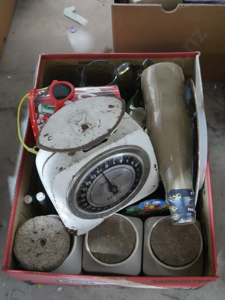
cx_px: 112
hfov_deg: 36.0
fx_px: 346
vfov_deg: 46.8
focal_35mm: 40
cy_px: 150
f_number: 4.5
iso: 3200
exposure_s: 1/25
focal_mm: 20
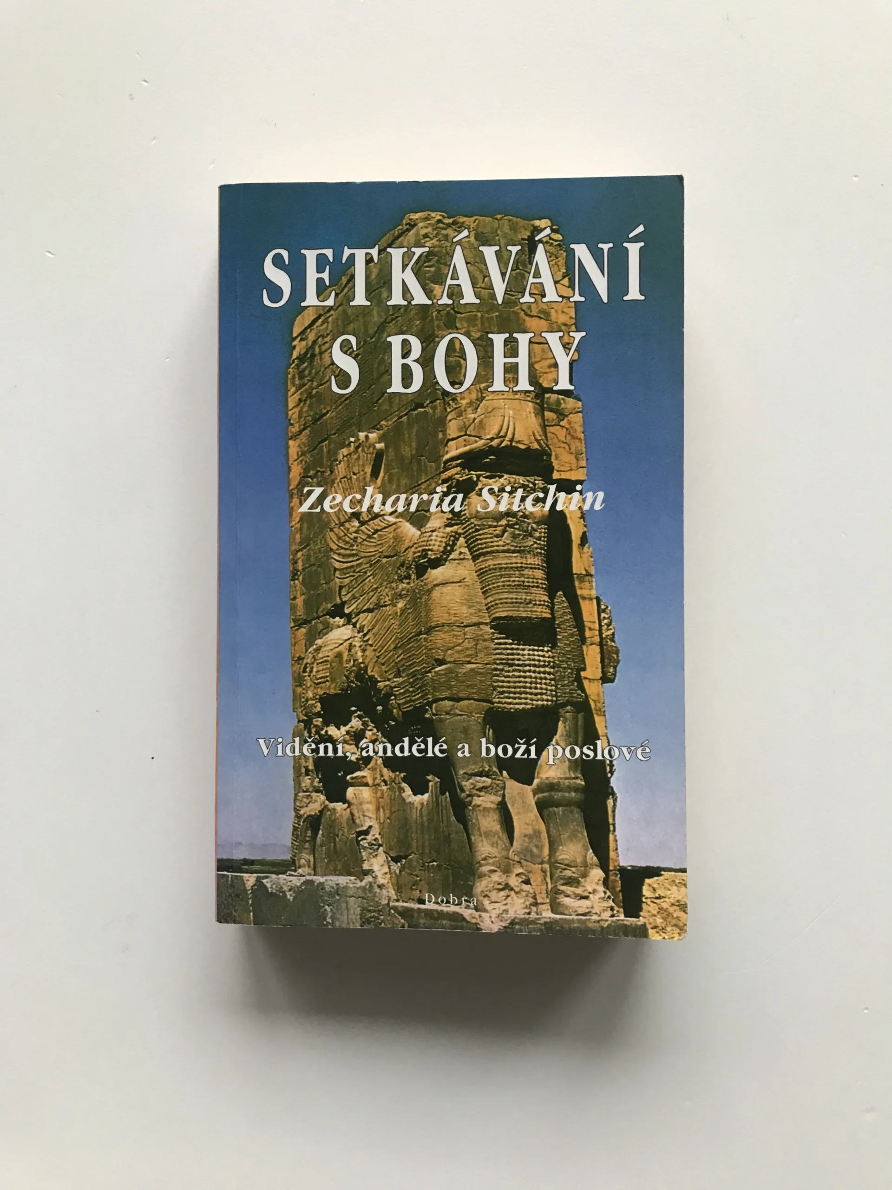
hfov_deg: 49.7
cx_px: 446
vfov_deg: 63.4
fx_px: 962
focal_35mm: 28
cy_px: 595
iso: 32
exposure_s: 1/25
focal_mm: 3.99
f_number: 1.8
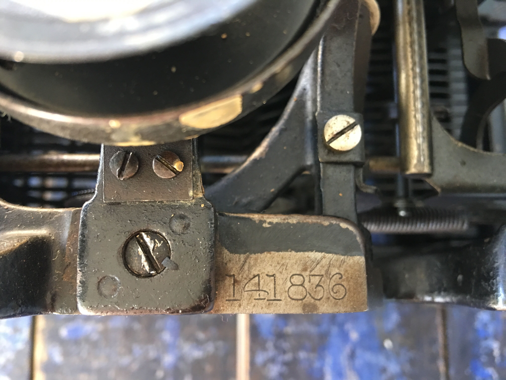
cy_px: 190
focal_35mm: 29
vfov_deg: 48.2
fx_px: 424
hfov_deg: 61.7
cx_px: 253
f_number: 2.2
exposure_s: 1/17
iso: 125
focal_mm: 4.15
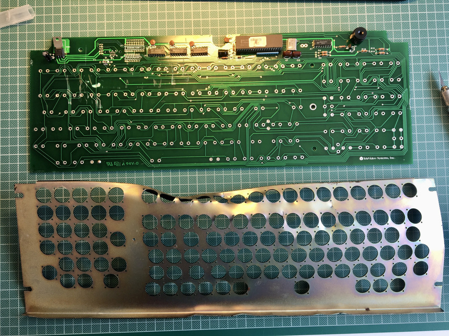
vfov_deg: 48.2
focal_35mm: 29
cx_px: 224
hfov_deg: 61.7
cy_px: 168
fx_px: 376
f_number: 2.2
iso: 32
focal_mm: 4.15
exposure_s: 1/50
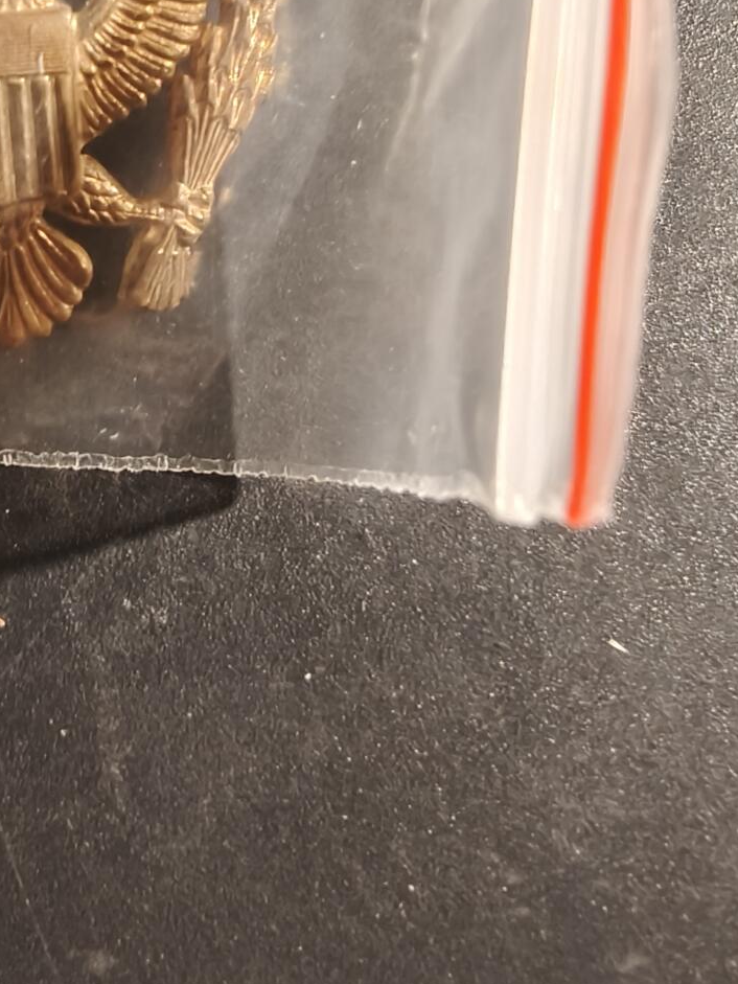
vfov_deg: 41.3
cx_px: 49
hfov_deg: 31.1
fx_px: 1250
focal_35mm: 44
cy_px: 208
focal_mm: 2.32
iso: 250
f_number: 2
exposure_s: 1/50
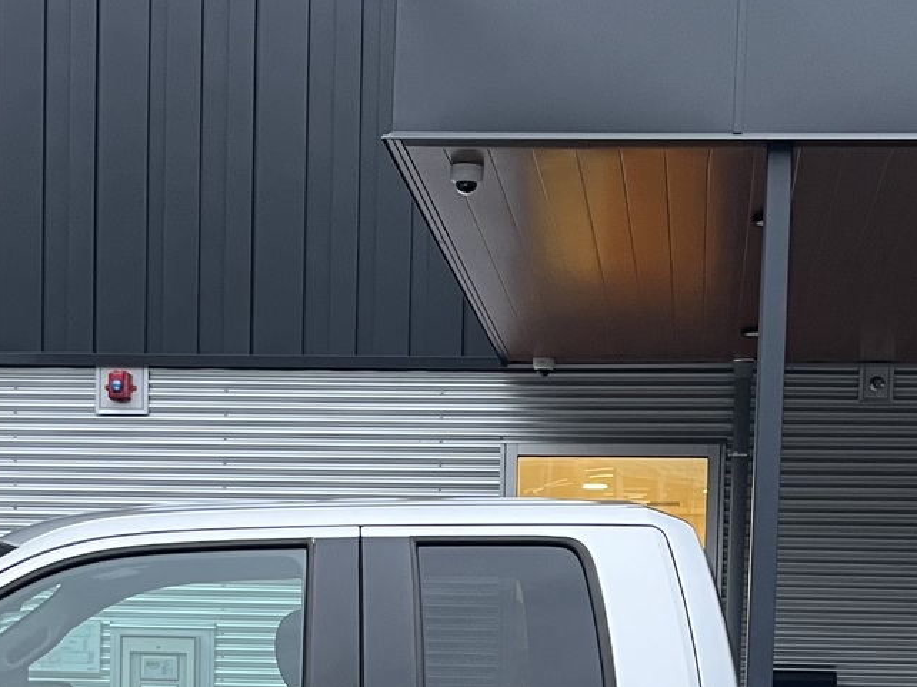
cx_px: 441
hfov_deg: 23.6
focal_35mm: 83
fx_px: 2198
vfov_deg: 17.0
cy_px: 820
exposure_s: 1/60
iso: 125
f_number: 1.6
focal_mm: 5.1
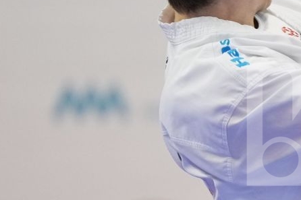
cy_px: 125
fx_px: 6745
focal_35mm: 807
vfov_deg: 1.7
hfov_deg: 2.5
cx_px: 539
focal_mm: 200
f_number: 2.8
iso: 3200
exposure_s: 1/1000
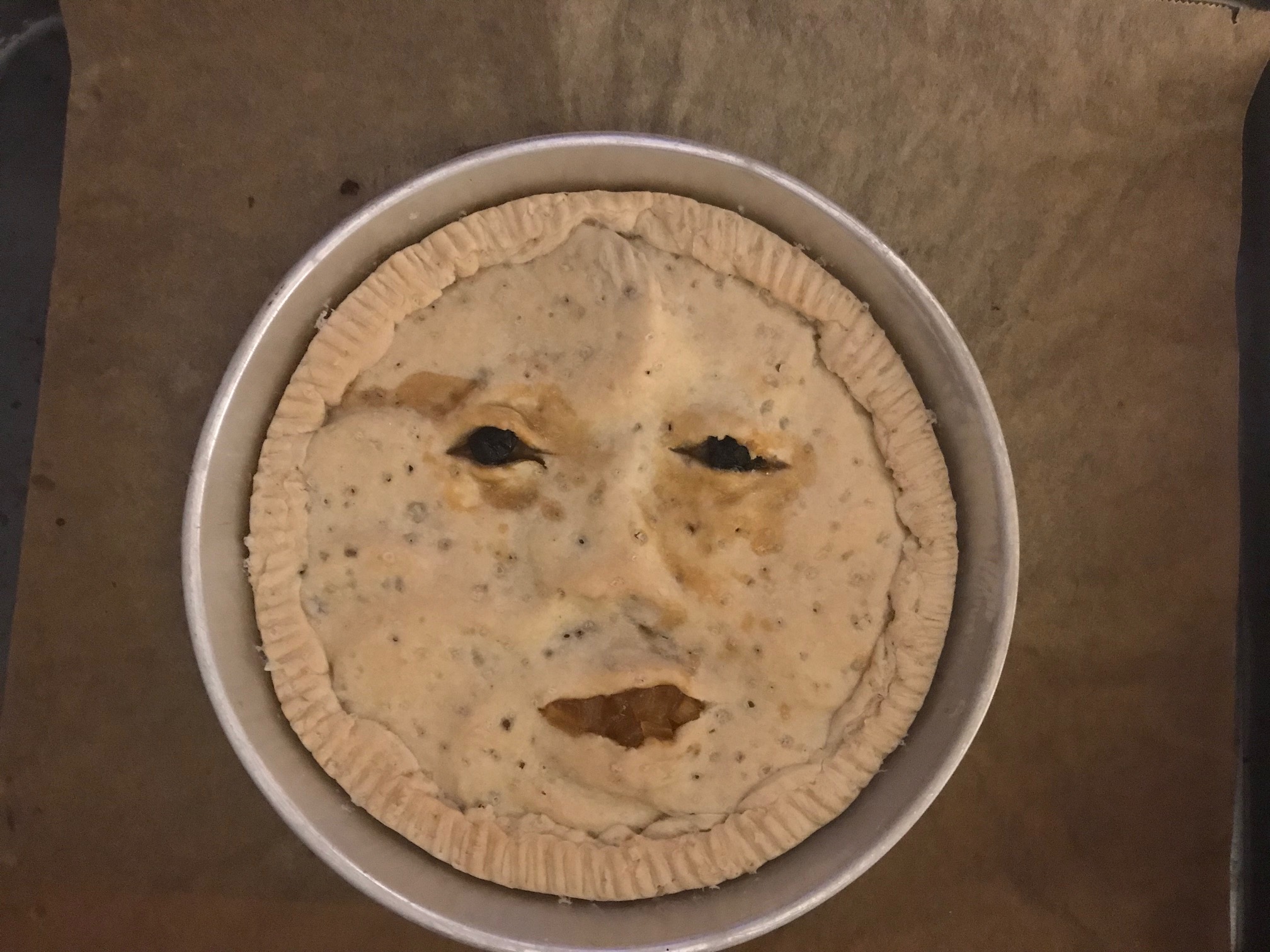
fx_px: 1027
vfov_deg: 49.7
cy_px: 476
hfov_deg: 63.4
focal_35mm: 28
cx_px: 635
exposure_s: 1/4
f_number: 1.8
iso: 160
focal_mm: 3.99
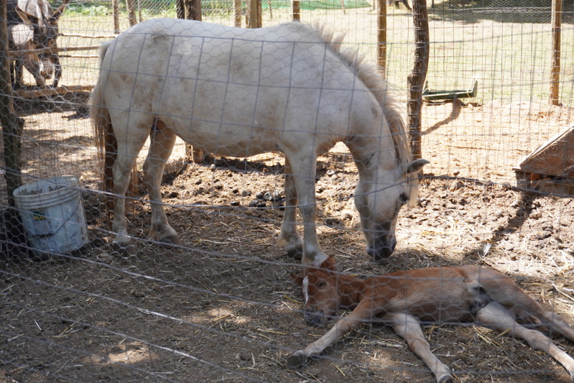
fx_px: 837
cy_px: 192
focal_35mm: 52
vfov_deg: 25.8
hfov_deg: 37.8
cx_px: 287
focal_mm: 35
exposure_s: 1/60
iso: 100
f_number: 5.6
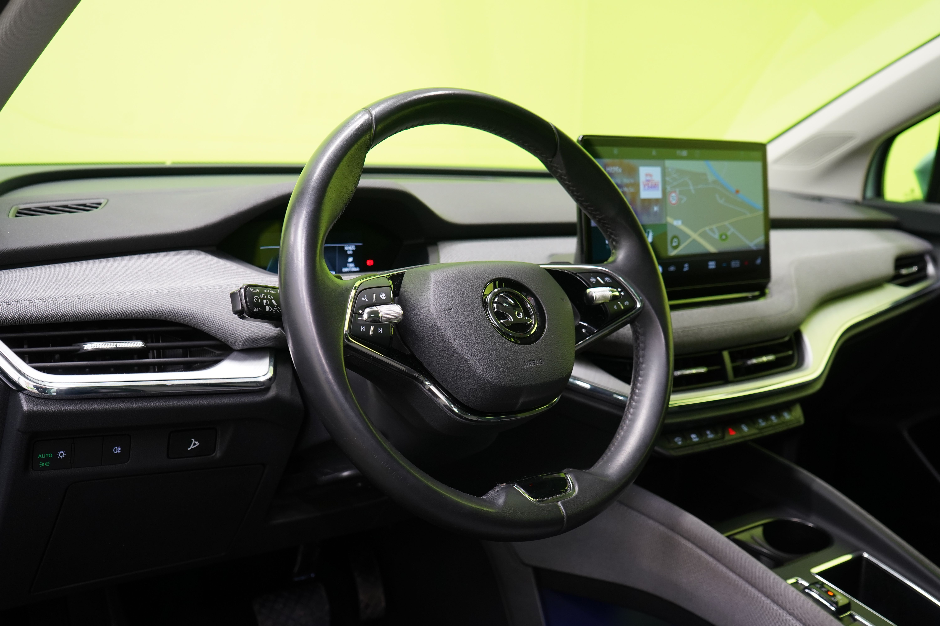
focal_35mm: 35
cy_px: 313
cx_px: 470
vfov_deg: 37.9
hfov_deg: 54.4
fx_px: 914
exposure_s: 1/20
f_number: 5.6
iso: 1250
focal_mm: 35
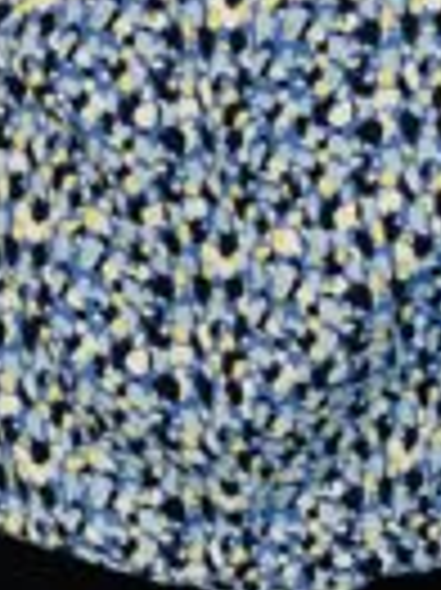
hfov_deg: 13.9
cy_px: -128
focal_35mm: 106
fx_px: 1803
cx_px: 194
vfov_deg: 17.6
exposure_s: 1/50
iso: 200
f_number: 1.8
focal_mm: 4.25
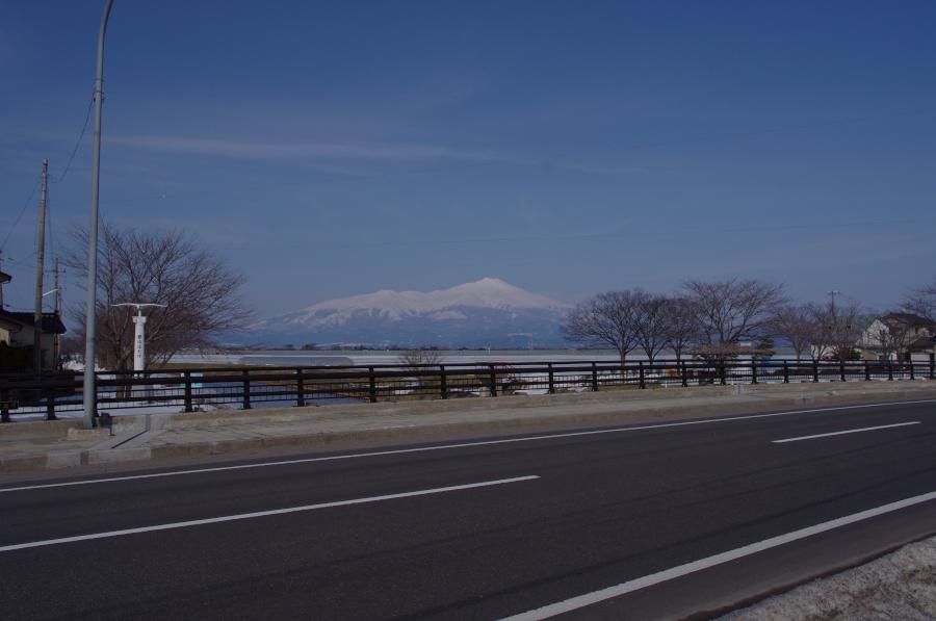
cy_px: 310
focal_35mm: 31
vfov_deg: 42.2
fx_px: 805
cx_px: 468
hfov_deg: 60.4
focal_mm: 21
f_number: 8
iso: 200
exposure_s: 1/2000
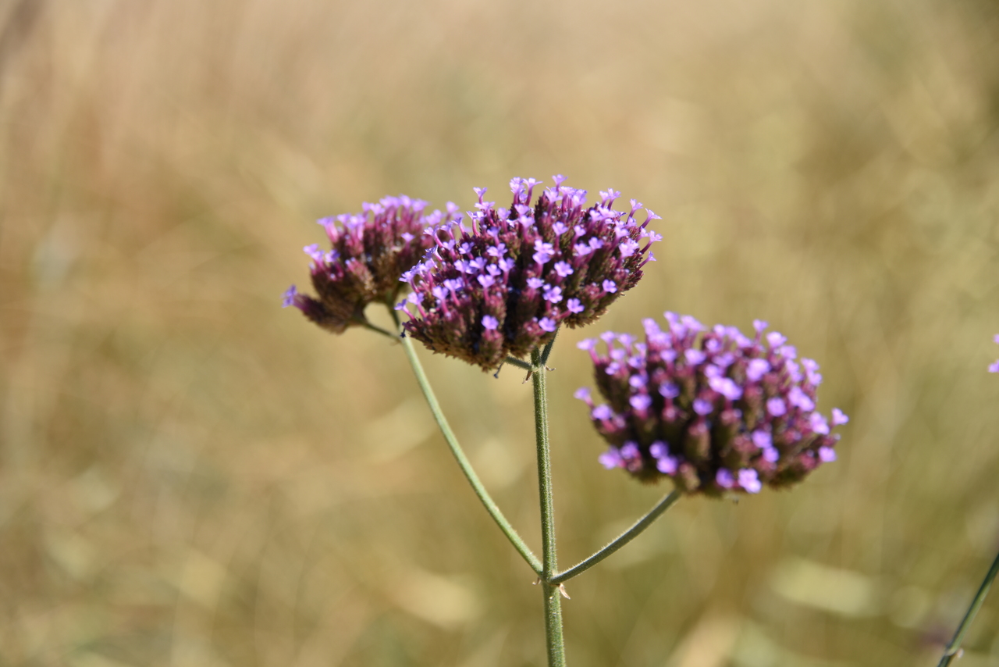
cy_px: 334
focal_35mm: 150
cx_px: 500
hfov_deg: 13.7
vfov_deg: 9.2
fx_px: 4163
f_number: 6.3
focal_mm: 150
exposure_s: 1/320
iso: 100
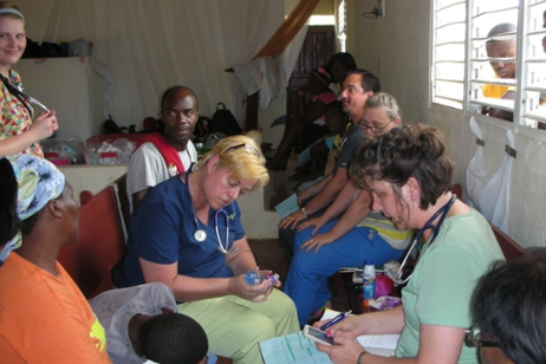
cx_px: 283
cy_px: 216
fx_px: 637
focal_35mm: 42
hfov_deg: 46.4
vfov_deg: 31.8
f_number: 2.8
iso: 84
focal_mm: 5.8
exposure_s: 1/60
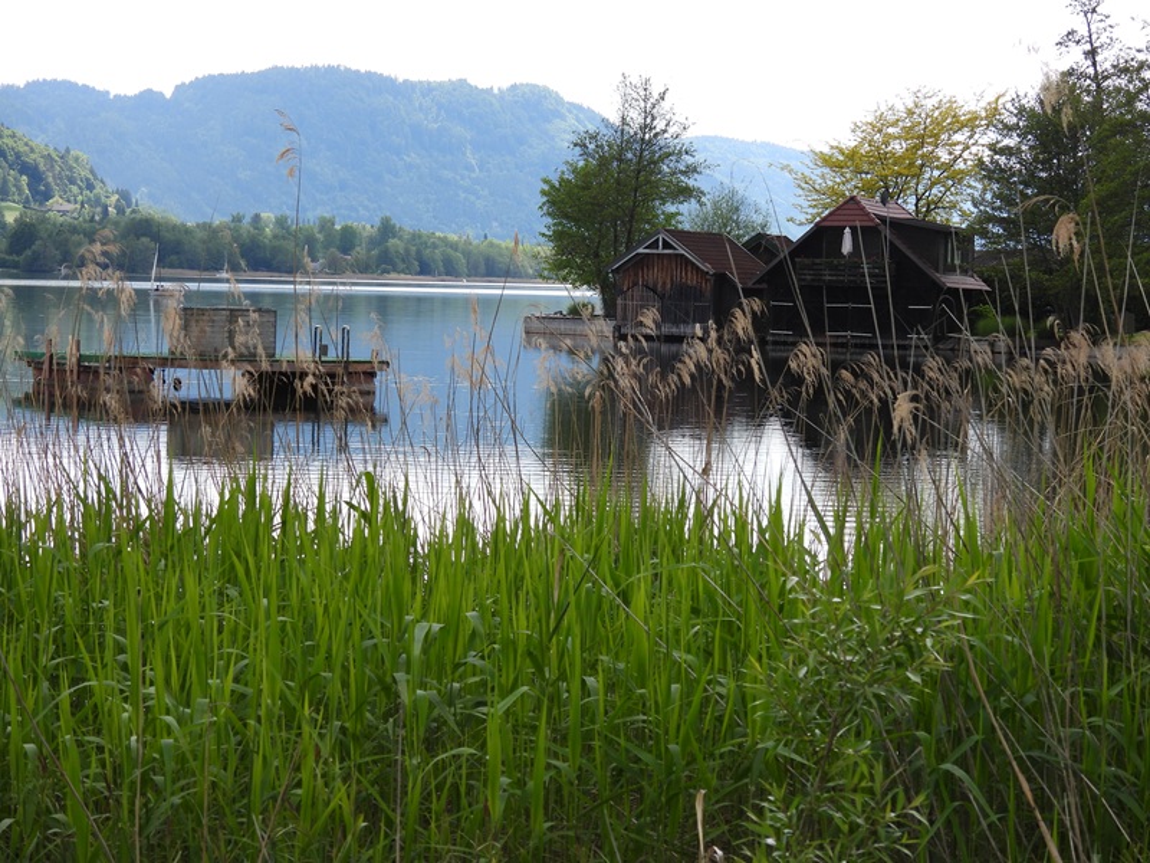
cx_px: 575
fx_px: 2824
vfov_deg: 17.4
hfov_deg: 23.0
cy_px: 432
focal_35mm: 85
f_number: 4
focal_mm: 15.2
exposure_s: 1/400
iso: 100
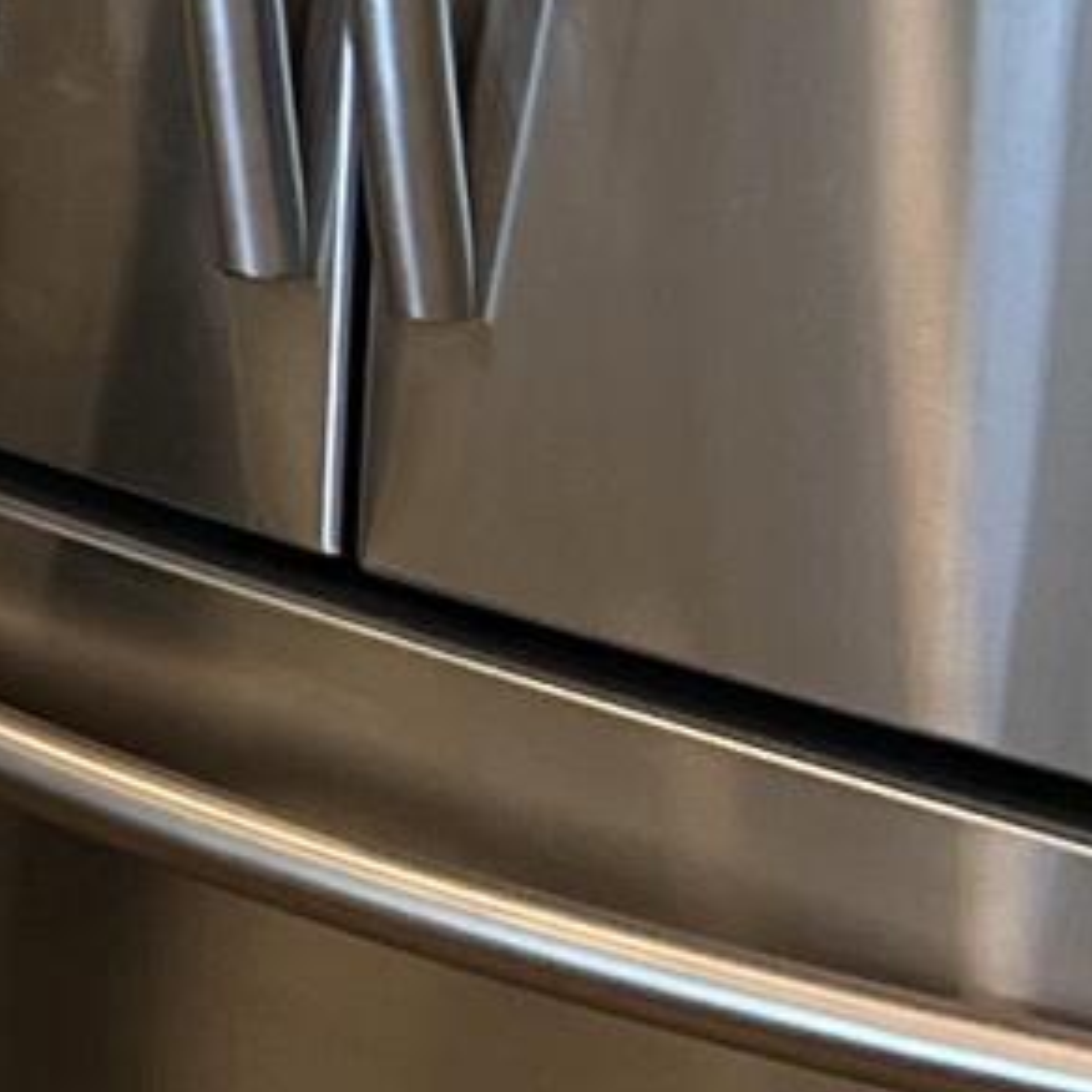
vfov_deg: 7.3
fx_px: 8423
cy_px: -501
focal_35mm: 236
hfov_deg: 6.6
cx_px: -2479
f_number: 1.5
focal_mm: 5.7
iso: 125
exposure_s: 1/111
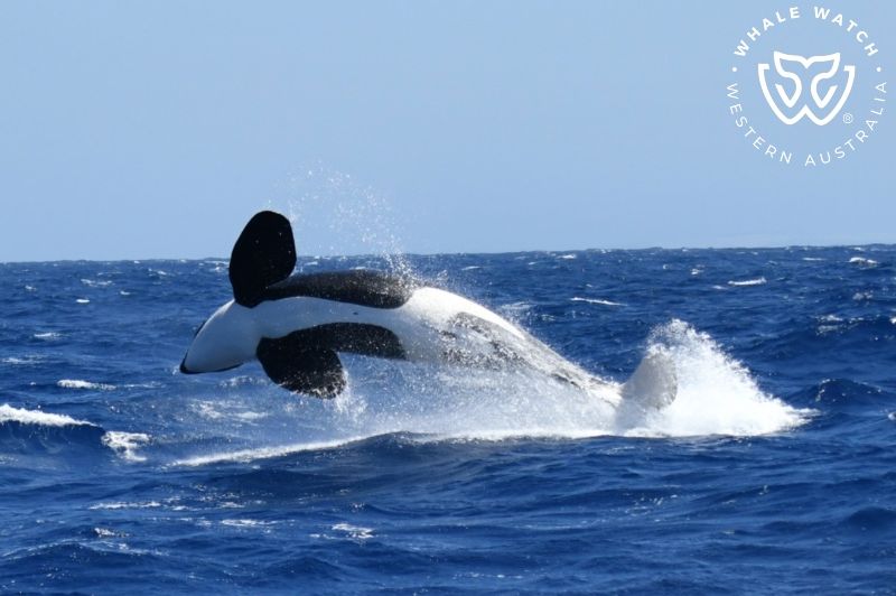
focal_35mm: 95
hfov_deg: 21.5
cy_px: 298
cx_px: 448
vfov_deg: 14.4
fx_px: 2362
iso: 720
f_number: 4.8
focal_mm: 95
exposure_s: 1/8000
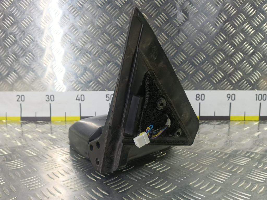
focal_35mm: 23
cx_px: 134
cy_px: 100
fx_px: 177
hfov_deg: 73.9
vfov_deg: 58.9
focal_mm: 4.11
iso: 151
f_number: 1.6
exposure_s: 1/50
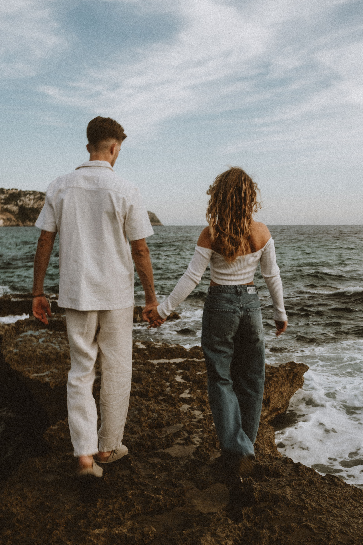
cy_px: 272
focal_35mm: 37
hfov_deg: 35.9
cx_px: 182
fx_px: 560
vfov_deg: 51.9
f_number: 6.3
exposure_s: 1/60
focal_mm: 37
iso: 100
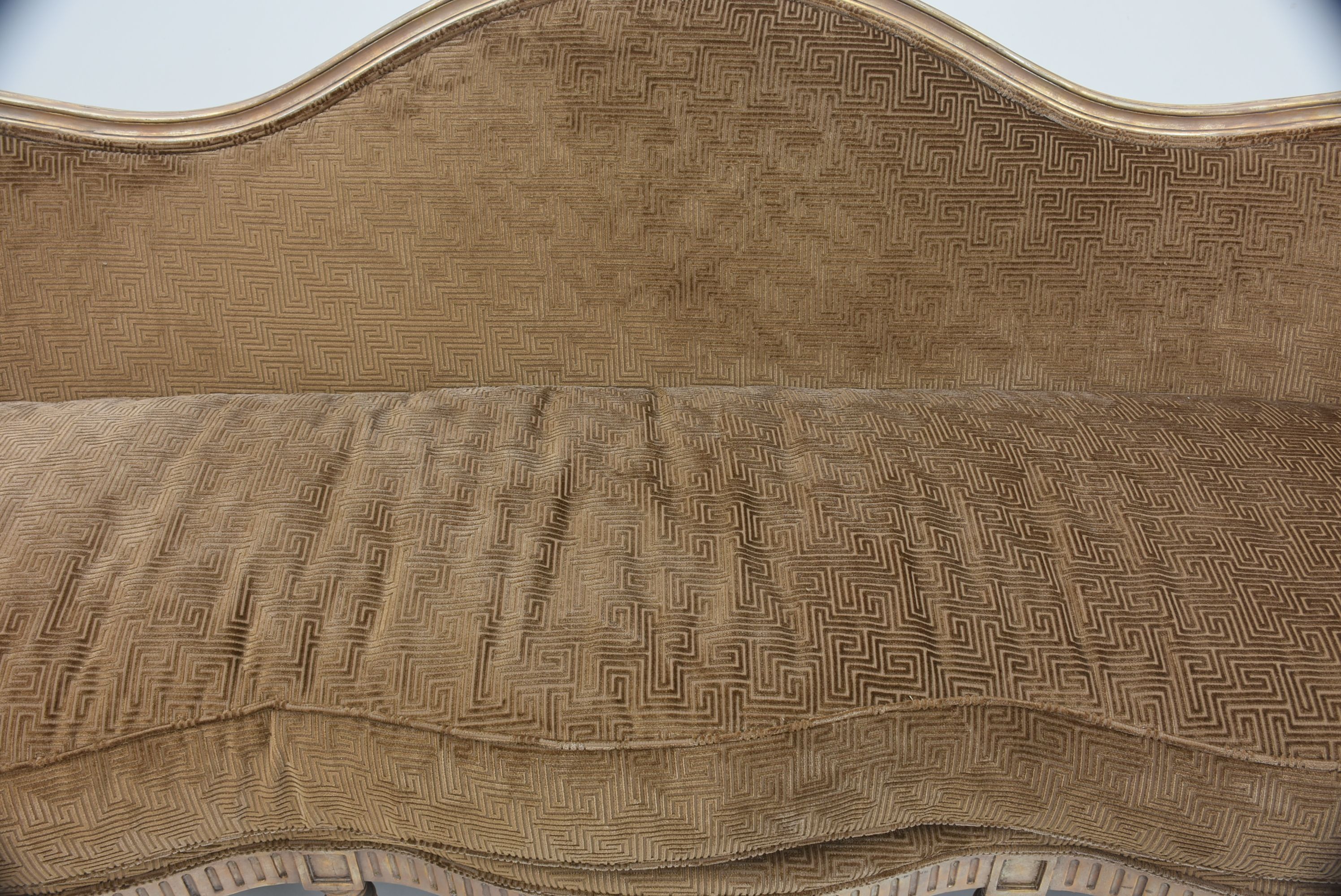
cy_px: 448
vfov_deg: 40.0
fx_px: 1230
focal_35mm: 33
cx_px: 670
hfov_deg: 57.2
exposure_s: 1/125
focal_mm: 22
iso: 200
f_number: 7.1
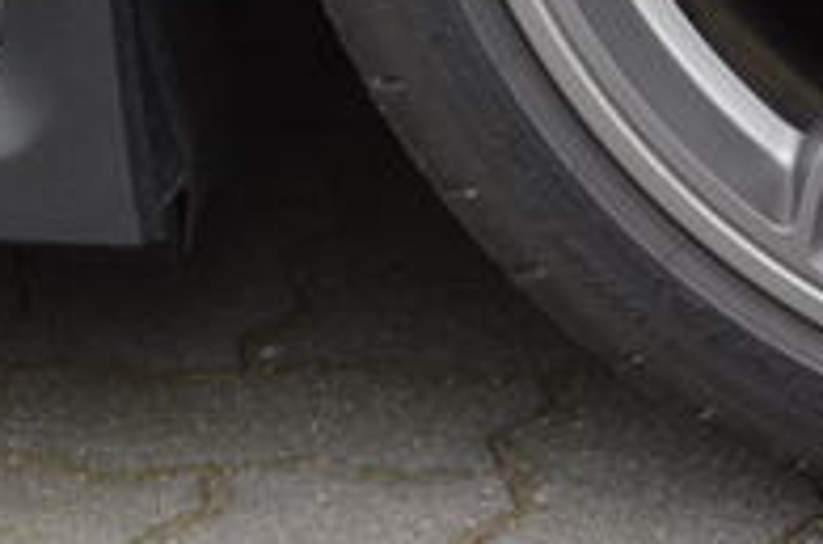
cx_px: 1055
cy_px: -405
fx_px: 5108
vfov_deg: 6.0
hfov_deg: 9.1
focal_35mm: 224
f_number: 5
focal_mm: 38
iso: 1600
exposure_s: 1/30
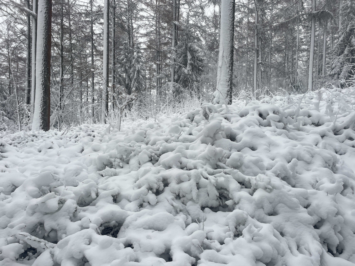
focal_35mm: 26
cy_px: 133
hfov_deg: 67.3
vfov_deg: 53.1
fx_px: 267
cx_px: 178
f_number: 1.6
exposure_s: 1/186
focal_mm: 4.2
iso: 32
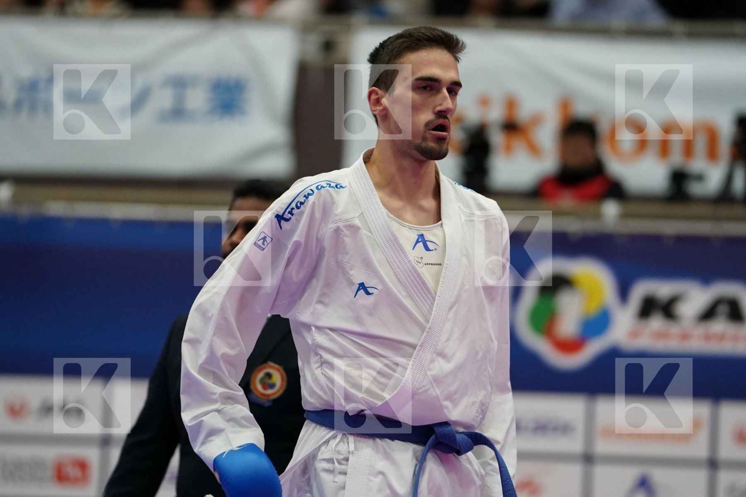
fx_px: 6216
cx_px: 373
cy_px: 248
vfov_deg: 4.6
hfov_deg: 6.9
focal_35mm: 300
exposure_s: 1/1000
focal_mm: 200
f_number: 2.8
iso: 3200
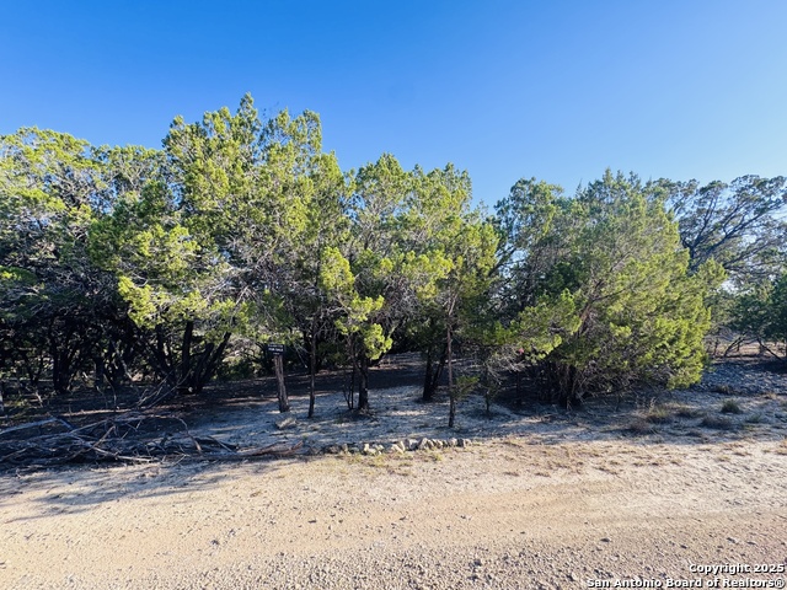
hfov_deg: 102.1
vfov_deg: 85.7
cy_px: 295
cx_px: 394
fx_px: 318
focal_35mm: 14
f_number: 2.2
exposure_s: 1/234
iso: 40
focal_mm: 2.22
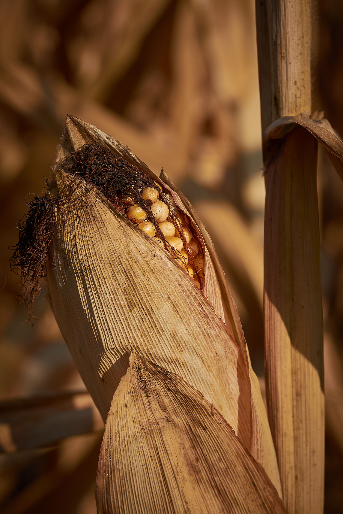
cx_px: 172
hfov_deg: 8.7
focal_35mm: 158
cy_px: 257
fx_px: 2251
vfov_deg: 13.0
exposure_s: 1/640
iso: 200
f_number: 11
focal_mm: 105
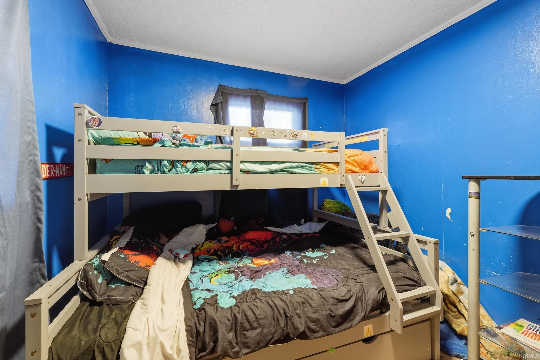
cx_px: 270
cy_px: 180
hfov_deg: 100.4
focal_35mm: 15
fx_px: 225
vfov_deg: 77.3
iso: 640
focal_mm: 10
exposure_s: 1/13
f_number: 9
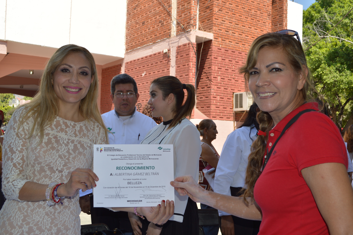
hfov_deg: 49.6
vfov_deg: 34.1
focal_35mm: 39
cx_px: 176
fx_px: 382
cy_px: 118
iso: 100
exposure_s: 1/200
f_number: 7.1
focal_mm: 26
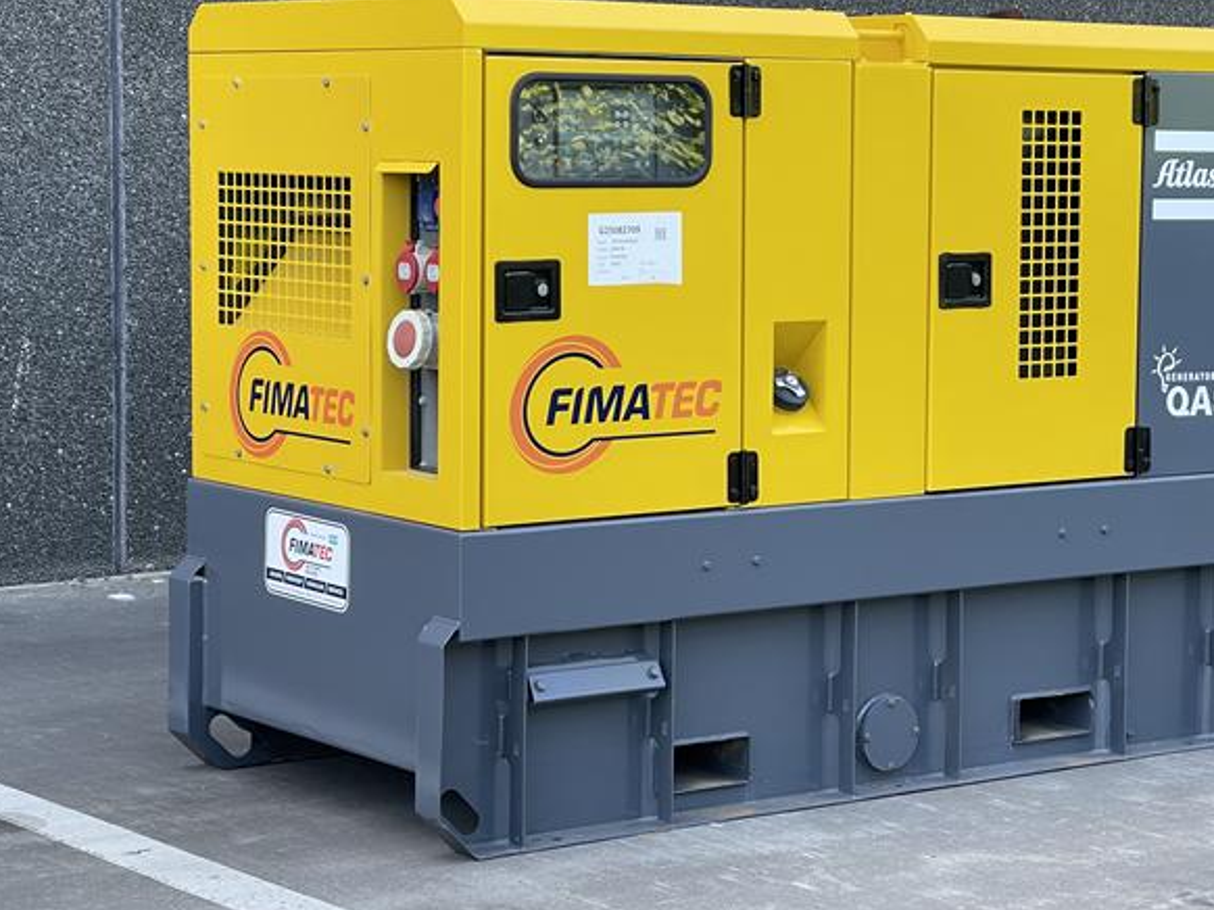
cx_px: 722
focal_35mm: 88
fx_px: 3085
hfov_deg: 22.2
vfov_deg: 16.8
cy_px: 390
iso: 25
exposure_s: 1/99
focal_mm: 7.5
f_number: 2.2
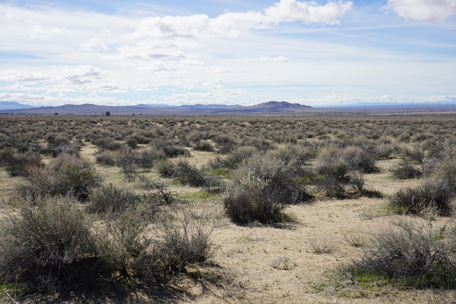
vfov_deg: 28.1
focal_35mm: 48
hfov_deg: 41.1
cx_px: 228
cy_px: 152
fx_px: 608
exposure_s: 1/200
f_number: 11
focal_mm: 48
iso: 100
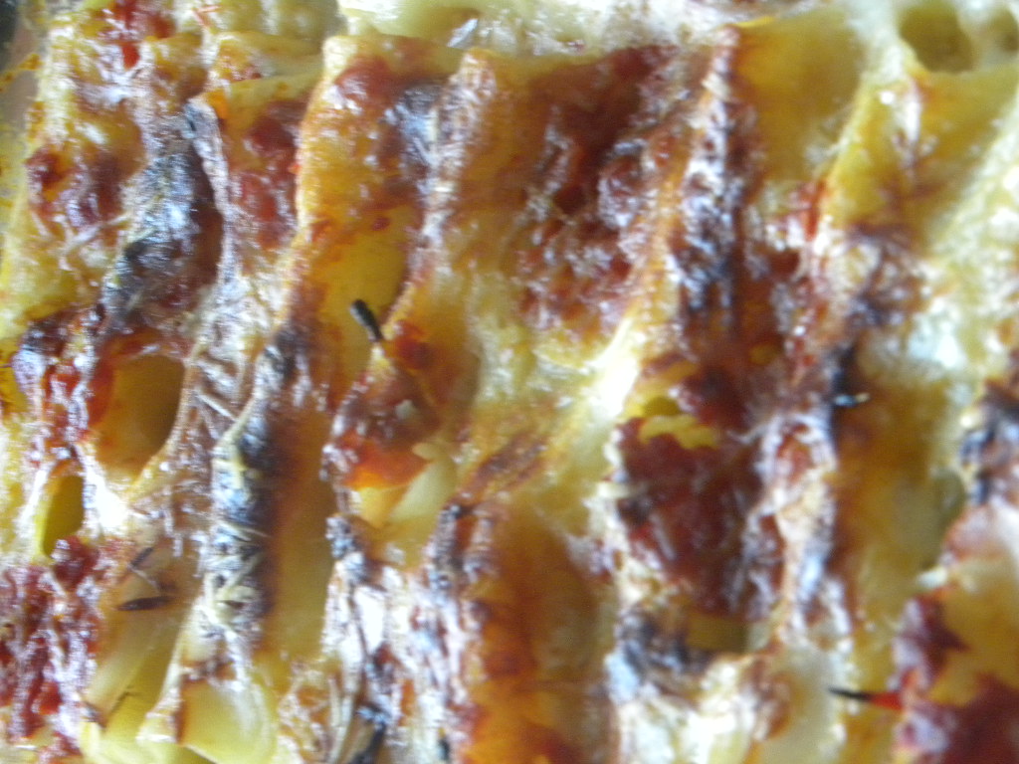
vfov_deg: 10.3
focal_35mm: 144
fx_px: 4239
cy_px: 382
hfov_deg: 13.7
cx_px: 510
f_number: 4.5
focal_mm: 25.7
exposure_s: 1/11.8
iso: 400
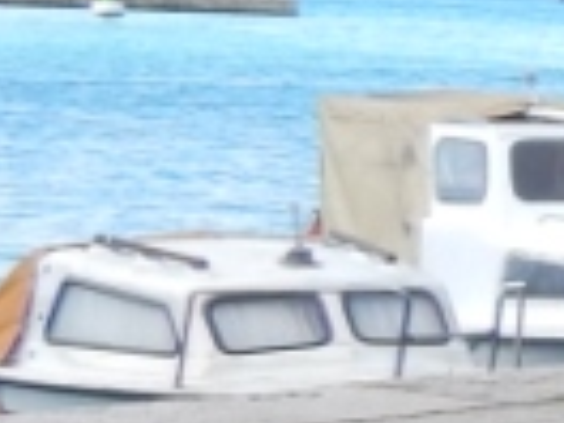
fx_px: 2786
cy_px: 419
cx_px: 2059
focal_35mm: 171
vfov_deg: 8.6
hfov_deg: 8.2
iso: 125
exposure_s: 1/640
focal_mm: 4
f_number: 3
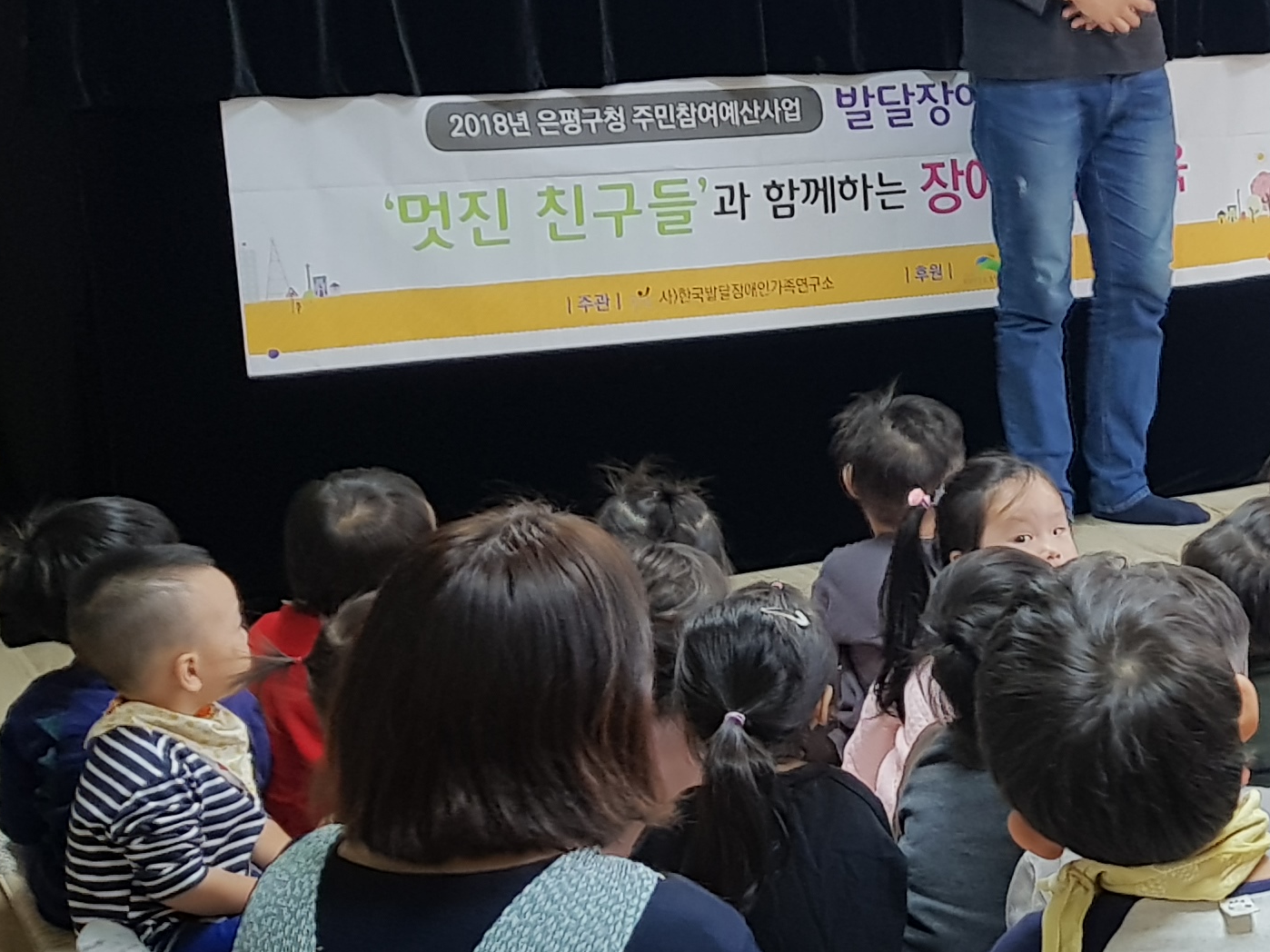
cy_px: 514
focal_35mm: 75
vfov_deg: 19.6
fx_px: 2751
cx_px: 1647
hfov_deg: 23.1
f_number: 1.7
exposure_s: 1/60
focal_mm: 4.2
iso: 64
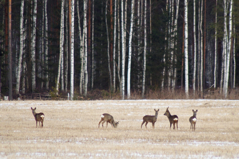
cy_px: 80
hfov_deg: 4.6
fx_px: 2987
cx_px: 120
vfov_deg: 3.1
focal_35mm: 450
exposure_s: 1/500
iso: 200
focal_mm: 300
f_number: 5.6
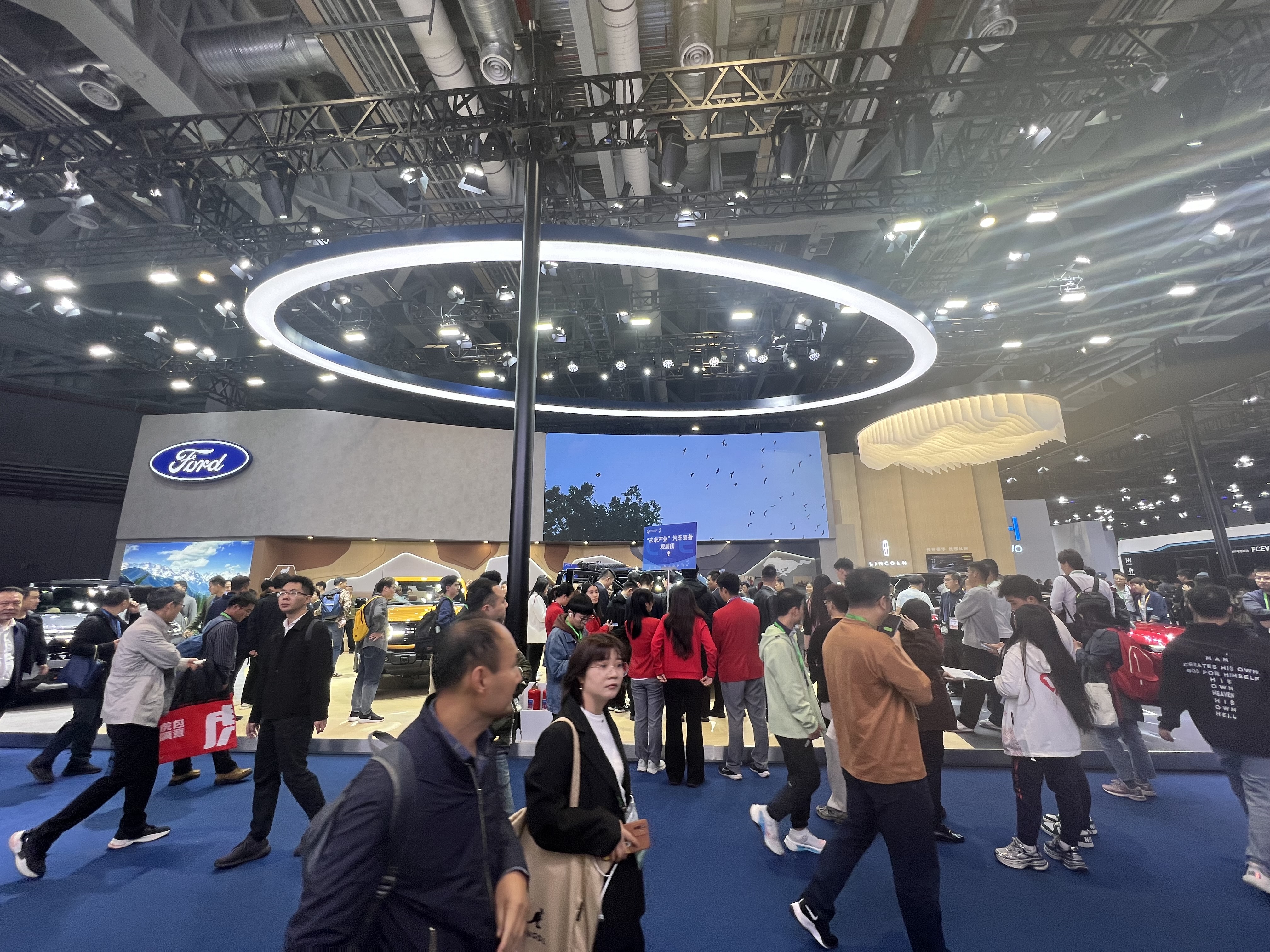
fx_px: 477
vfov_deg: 89.9
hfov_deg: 106.2
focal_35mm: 13
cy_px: 476
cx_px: 635
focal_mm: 1.57
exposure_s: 1/100
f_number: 1.8
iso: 80
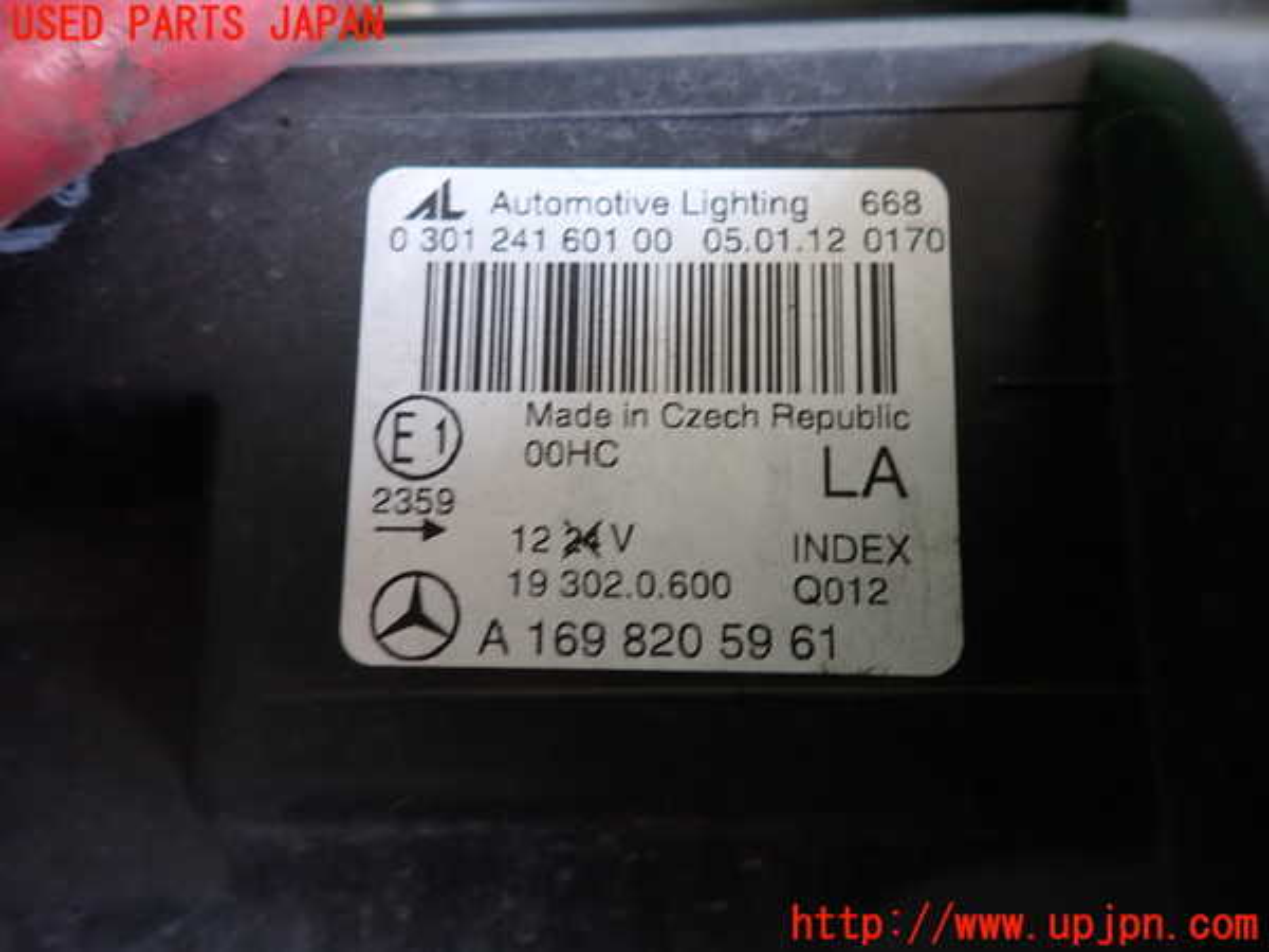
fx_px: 916
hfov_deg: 69.4
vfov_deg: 54.9
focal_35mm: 25
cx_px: 634
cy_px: 476
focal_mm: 4.5
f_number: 2
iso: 125
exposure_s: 1/60
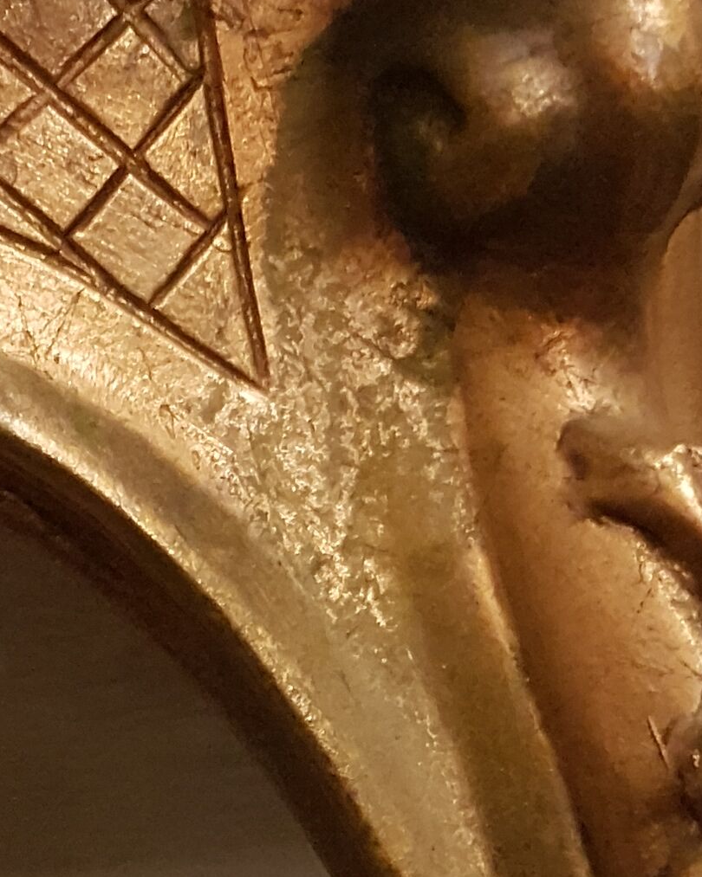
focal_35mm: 101
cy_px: 609
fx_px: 2624
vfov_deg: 18.9
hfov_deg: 15.1
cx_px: 104
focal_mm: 4.2
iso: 800
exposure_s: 1/50
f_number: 1.7
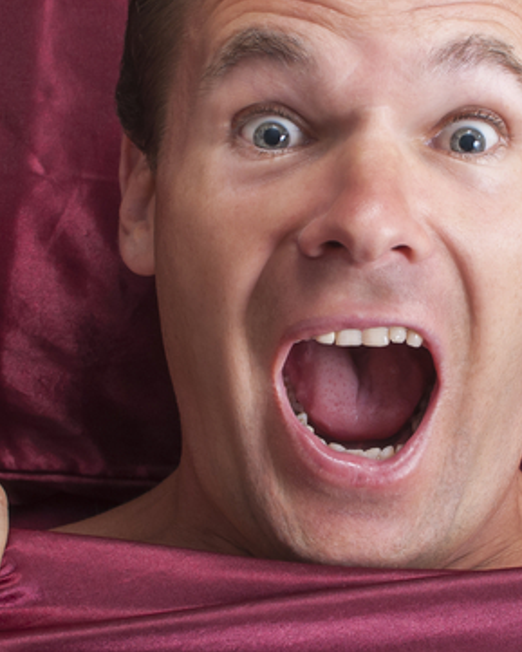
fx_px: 2631
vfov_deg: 14.1
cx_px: 341
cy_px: 314
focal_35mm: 136
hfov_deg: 11.3
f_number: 8
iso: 200
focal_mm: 35
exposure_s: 1/160
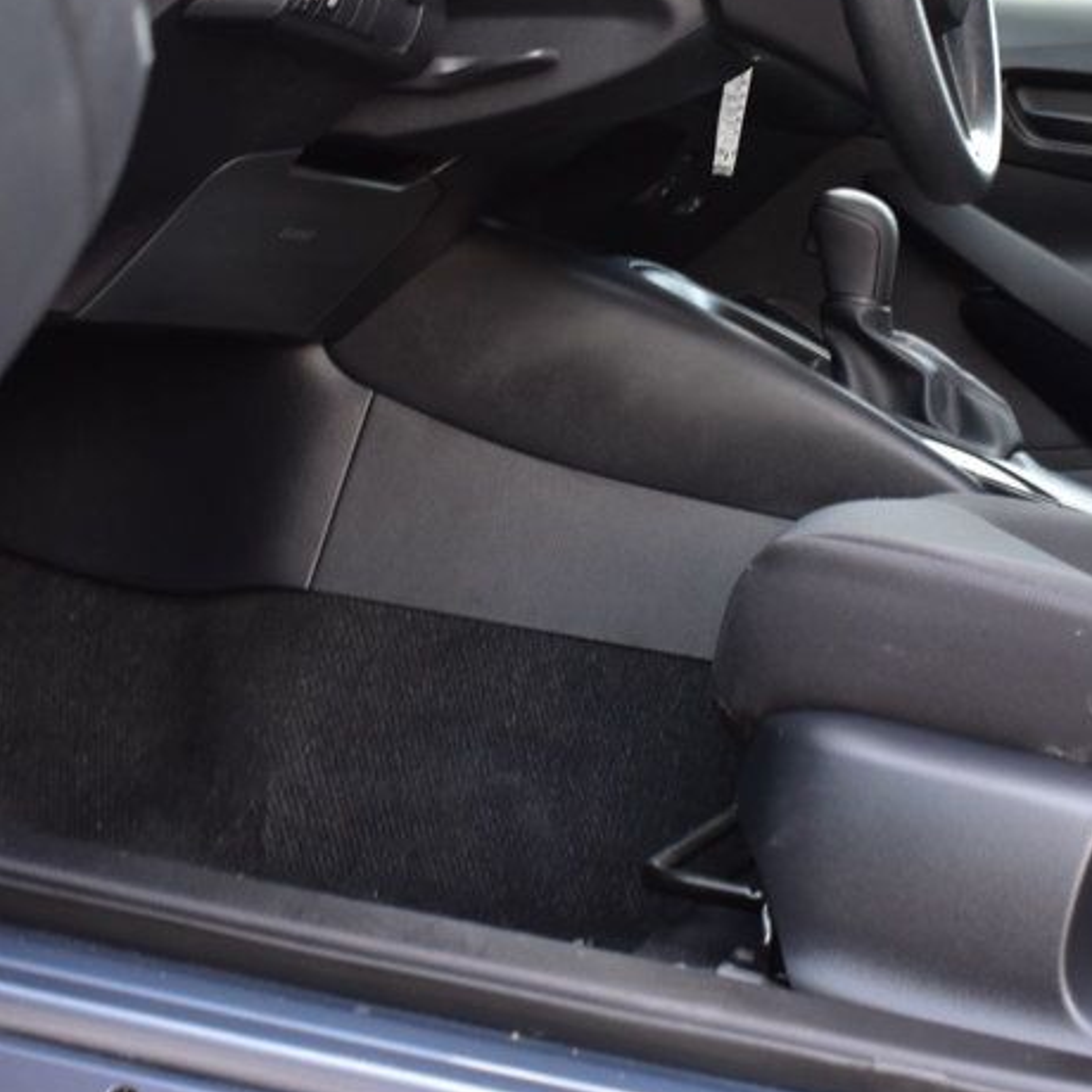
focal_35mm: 88
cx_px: 681
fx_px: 3139
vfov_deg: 19.7
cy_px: 394
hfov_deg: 19.7
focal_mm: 31
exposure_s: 1/15
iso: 560
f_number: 6.3
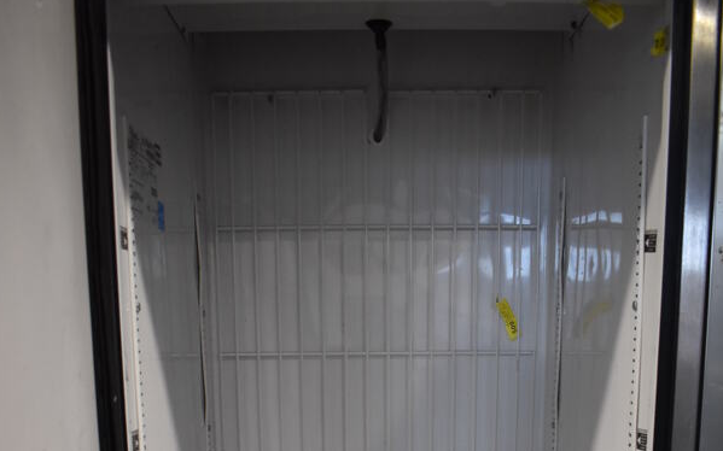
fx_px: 827
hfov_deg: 47.2
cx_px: 362
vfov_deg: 27.3
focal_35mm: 42
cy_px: 525
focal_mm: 18
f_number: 3.5
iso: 1400
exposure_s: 1/125
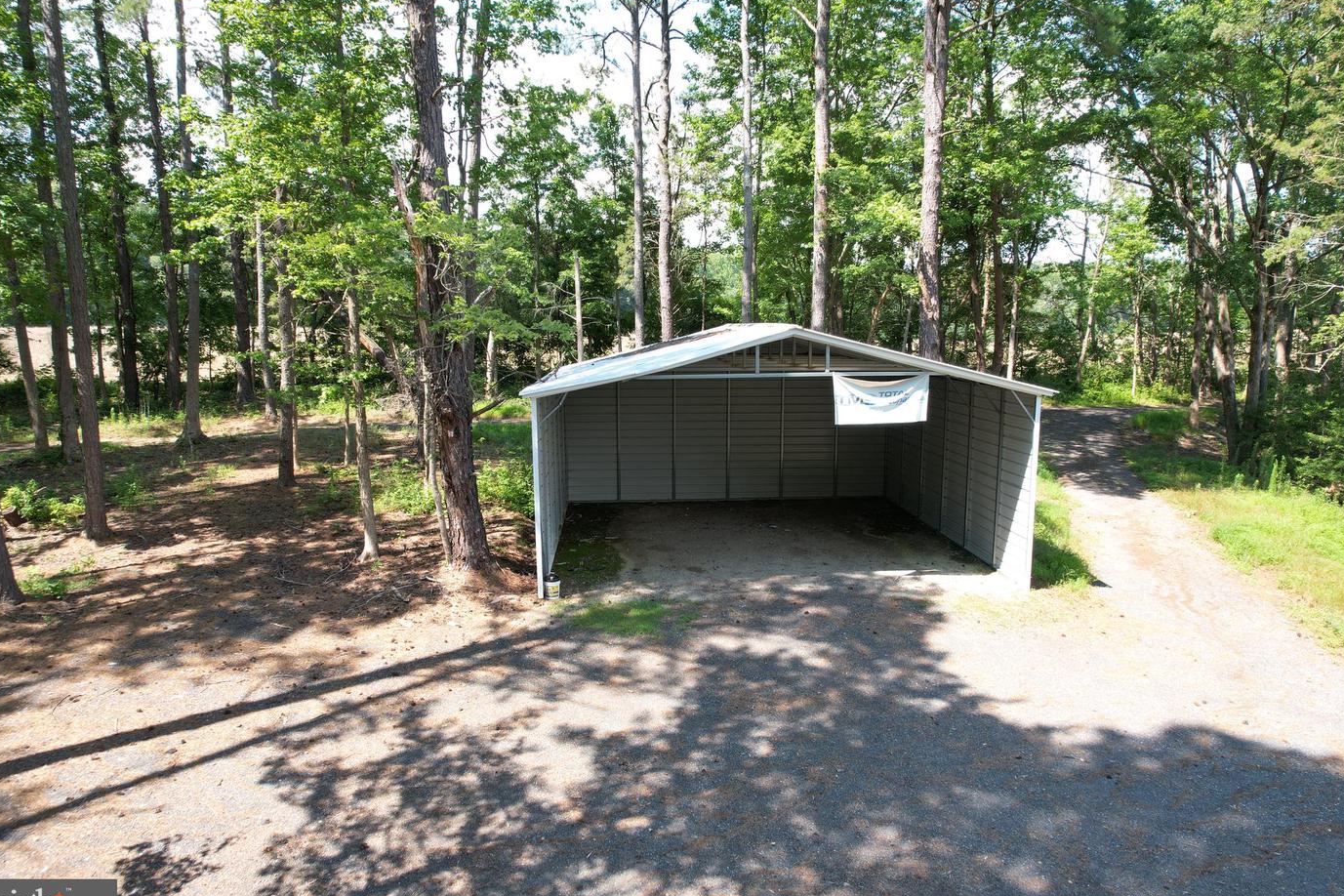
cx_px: 668
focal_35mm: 23
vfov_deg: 55.1
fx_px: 859
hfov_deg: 76.1
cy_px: 461
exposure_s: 1/320
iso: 100
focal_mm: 8.38
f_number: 2.8
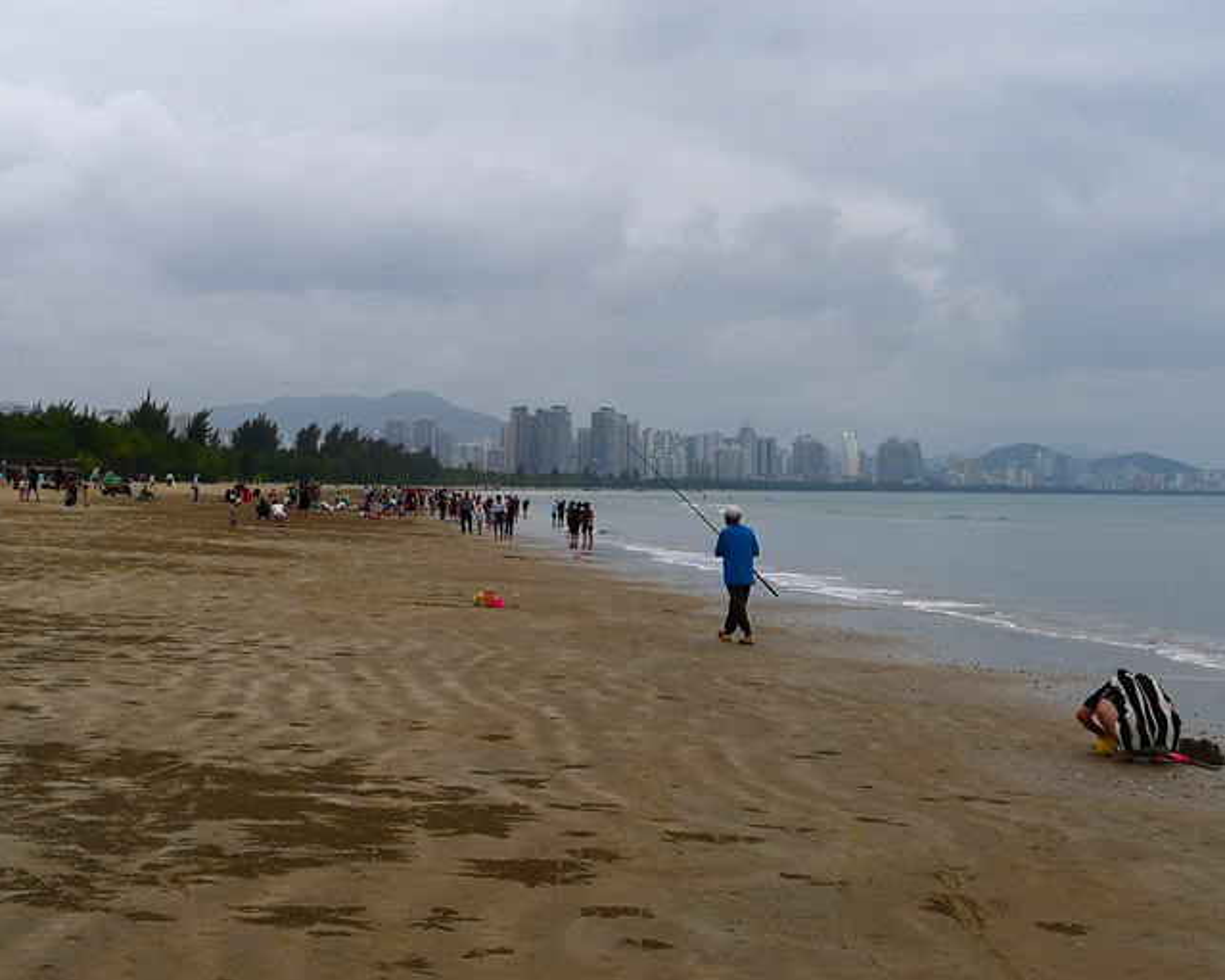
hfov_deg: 28.7
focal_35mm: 66
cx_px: 719
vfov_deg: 23.1
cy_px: 497
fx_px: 2392
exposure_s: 1/2584
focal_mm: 3.95
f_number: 1.6
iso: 50
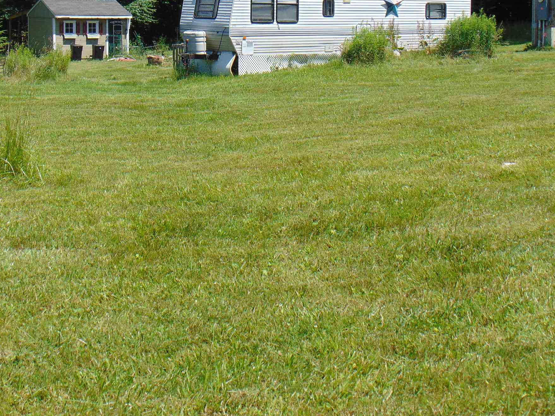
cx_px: 227
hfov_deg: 31.6
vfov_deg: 23.5
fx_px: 978
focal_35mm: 61
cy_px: 55
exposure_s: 1/160
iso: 80
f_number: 8.3
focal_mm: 6.3
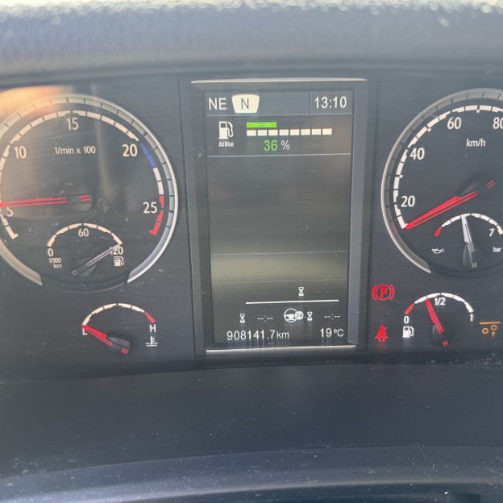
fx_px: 477
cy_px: 253
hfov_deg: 55.6
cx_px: 258
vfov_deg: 55.6
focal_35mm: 29
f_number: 1.78
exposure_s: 1/121
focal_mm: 6.76
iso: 125
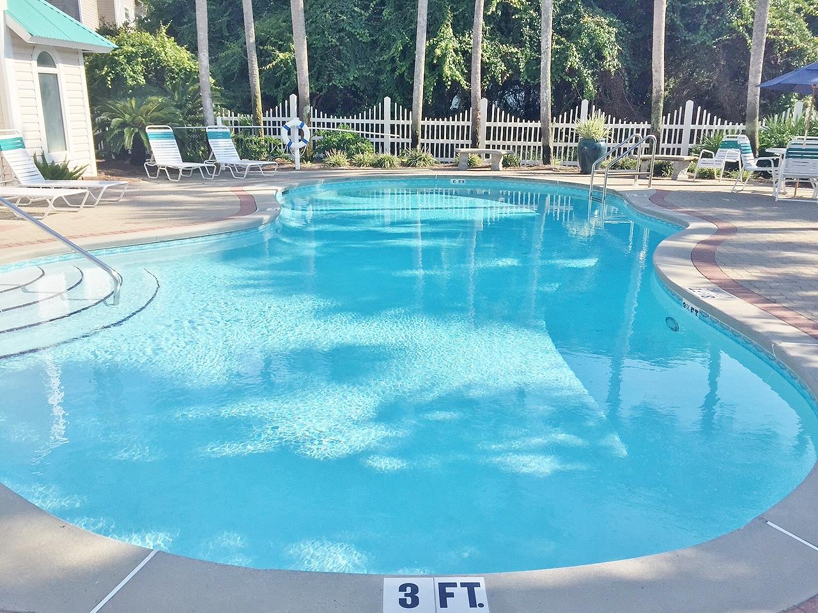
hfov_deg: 61.7
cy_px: 306
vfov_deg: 48.2
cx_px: 409
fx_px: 685
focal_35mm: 29
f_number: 2.2
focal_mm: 4.15
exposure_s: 1/1883
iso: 32
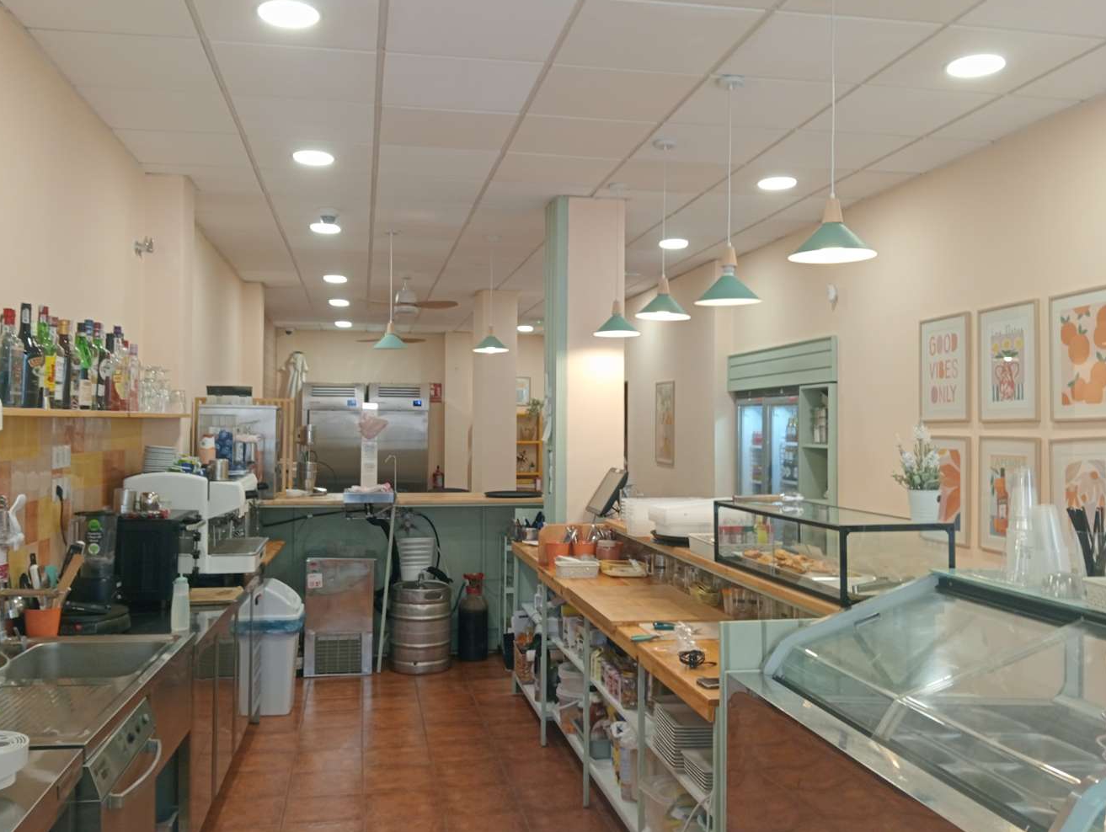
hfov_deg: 56.7
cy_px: 401
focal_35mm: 32
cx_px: 527
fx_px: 1024
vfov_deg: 44.2
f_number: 1.8
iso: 218
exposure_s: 1/33.3
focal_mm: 3.98
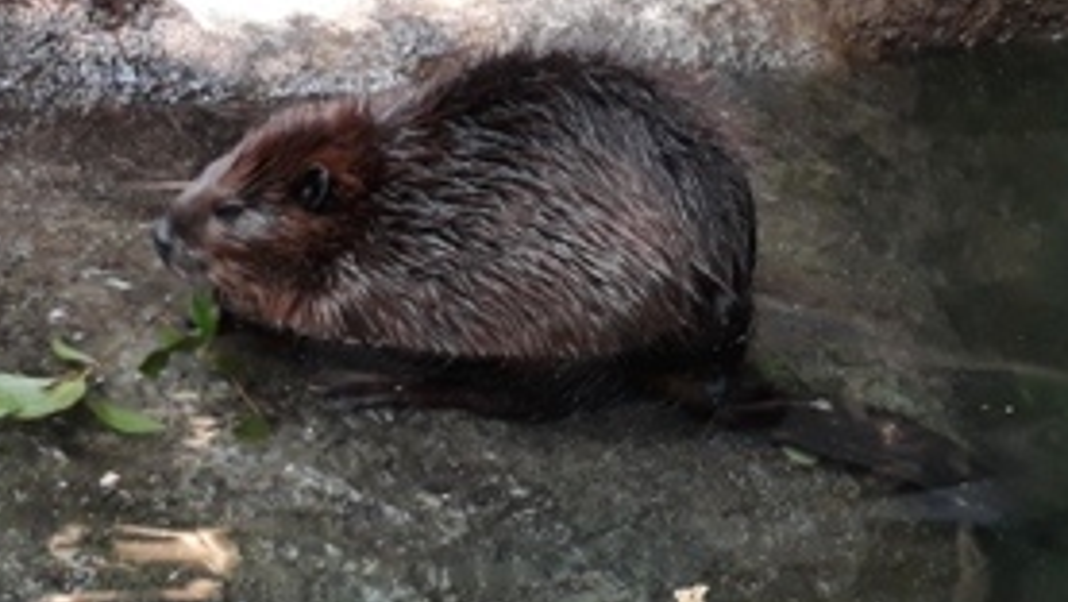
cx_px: 308
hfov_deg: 30.6
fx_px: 1926
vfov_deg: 17.6
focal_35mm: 68
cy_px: 112
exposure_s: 1/24
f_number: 1.7
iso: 250
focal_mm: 3.71
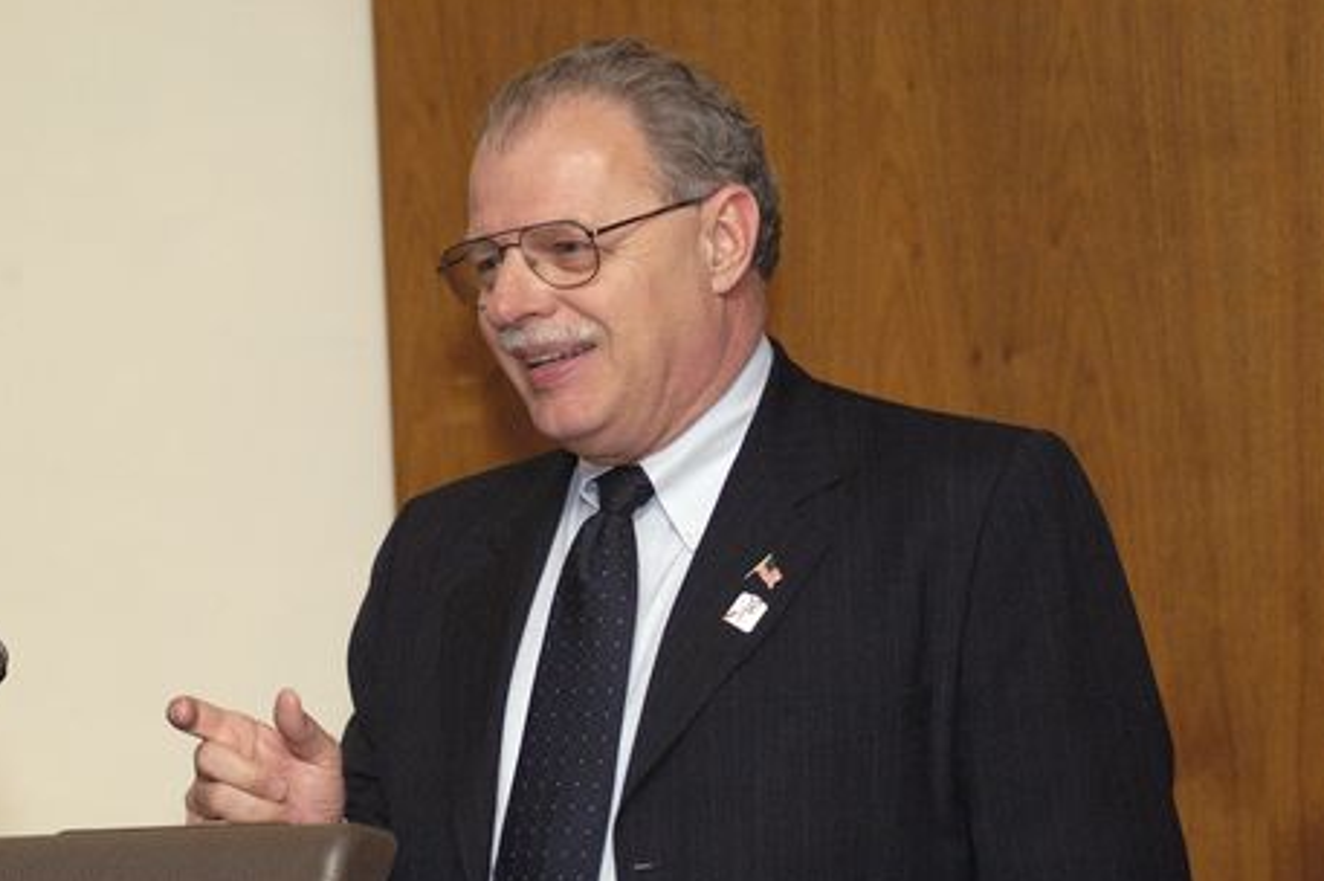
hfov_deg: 12.5
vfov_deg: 8.4
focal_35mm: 164
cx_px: 608
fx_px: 6027
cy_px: 469
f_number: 4.5
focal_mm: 100
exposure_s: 1/160
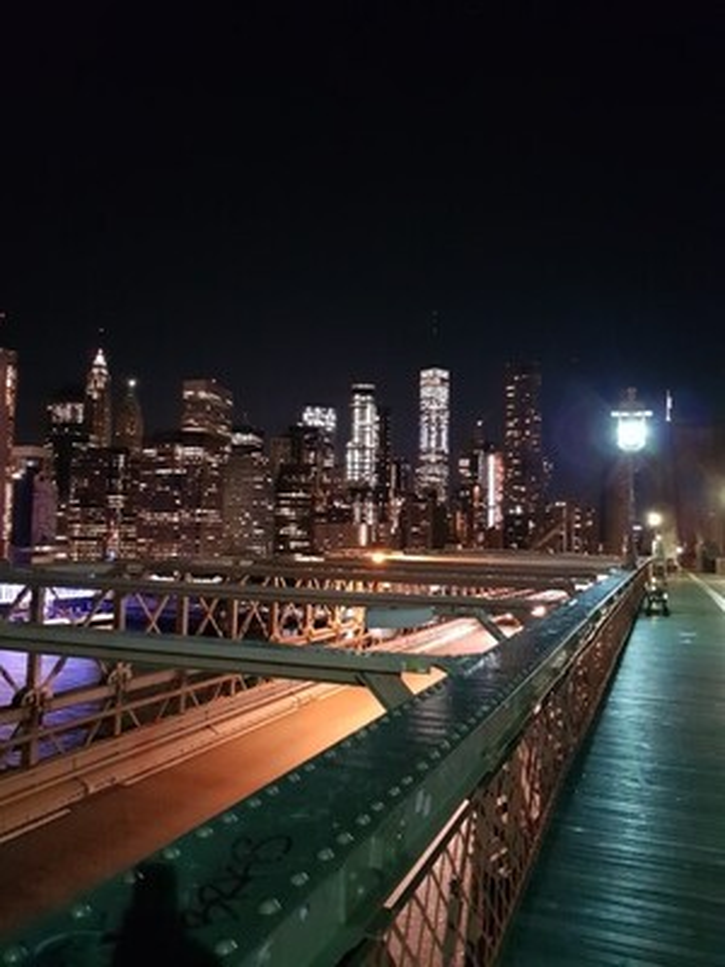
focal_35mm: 26
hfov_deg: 53.1
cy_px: 484
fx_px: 726
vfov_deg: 67.3
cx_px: 362
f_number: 1.7
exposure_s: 1/10
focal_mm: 4.2
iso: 1000
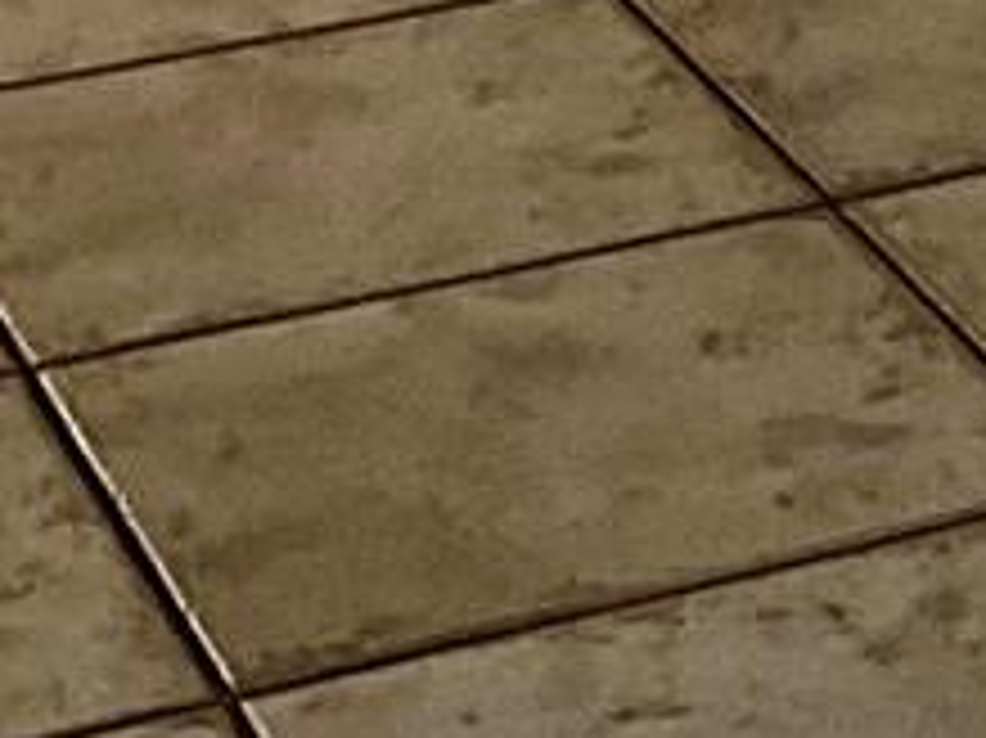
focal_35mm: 212
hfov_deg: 8.4
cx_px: 2557
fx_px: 6035
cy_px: -1850
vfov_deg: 6.2
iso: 80
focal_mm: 3
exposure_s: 1/60
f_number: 1.8
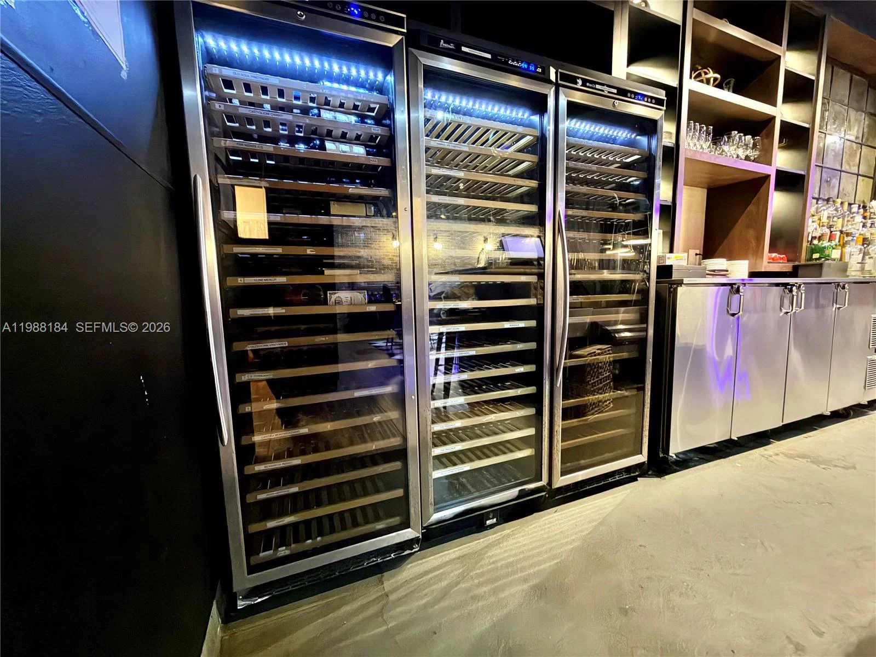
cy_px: 328
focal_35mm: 14
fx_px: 354
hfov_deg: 102.1
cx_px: 438
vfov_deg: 85.7
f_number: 2.2
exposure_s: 1/12
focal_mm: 2.22
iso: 1000
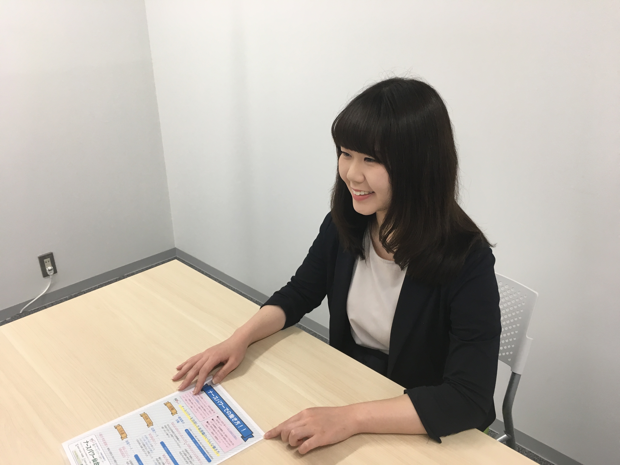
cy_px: 232
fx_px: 519
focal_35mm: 29
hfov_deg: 61.7
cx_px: 310
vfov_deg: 48.2
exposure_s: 1/30
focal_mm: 4.15
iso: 32
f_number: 2.2
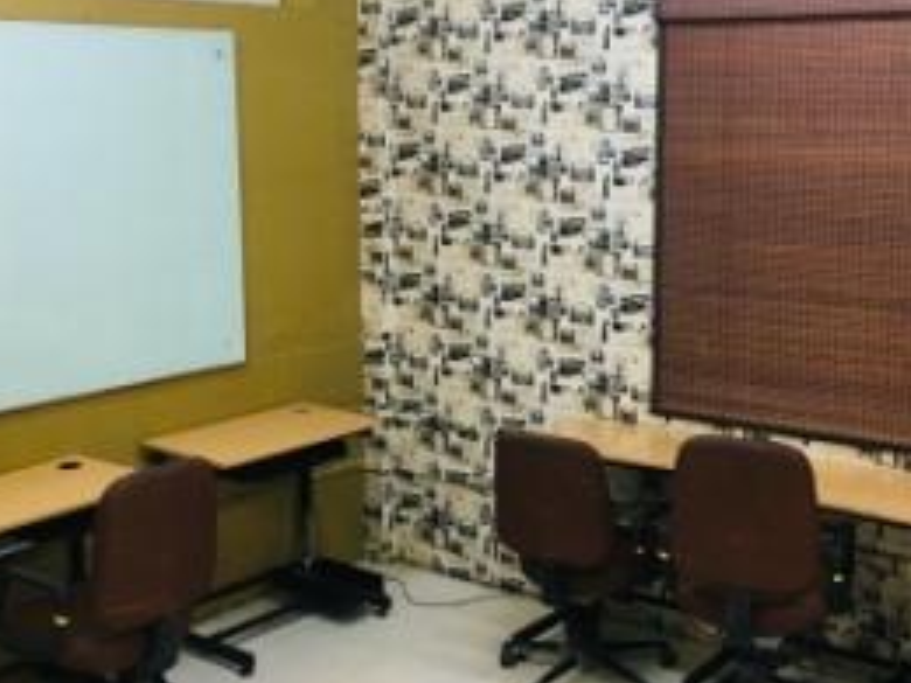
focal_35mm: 50
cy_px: 273
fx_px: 1316
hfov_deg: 38.1
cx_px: 526
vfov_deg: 29.0
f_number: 2.2
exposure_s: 1/33
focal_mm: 4.15
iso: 200
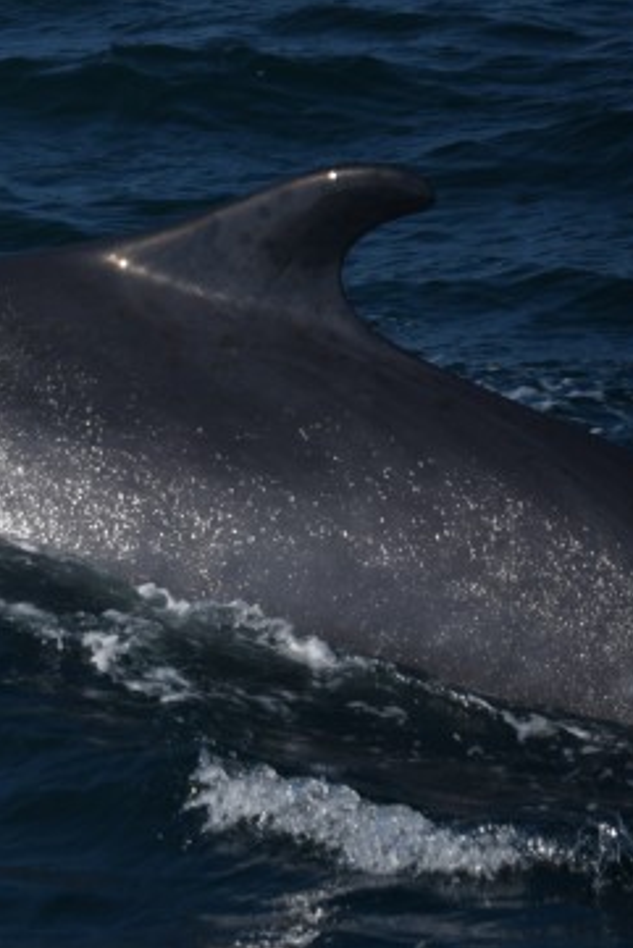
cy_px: 467
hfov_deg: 2.4
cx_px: -728
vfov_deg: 3.7
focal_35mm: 560
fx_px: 14768
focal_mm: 125
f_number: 4.8
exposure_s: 1/4000
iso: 200
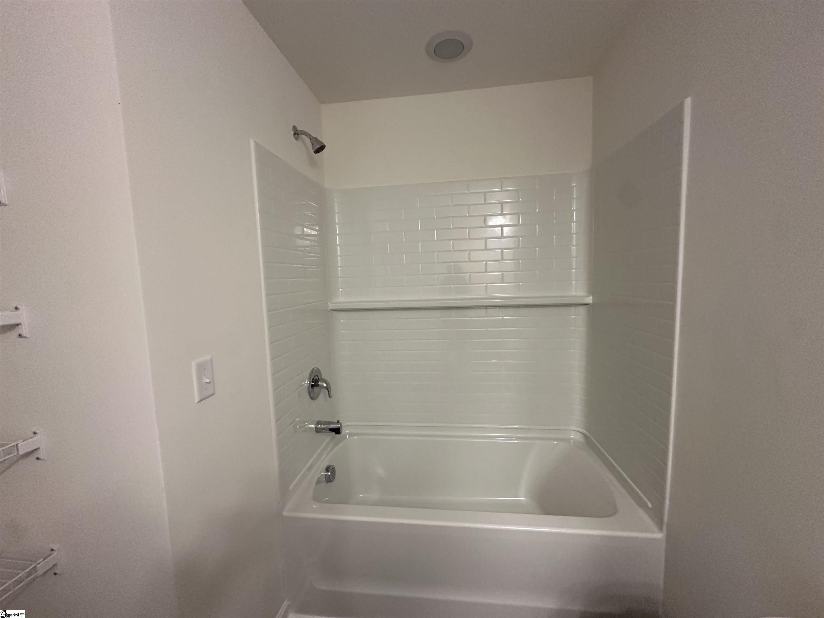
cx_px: 412
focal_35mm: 14
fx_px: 333
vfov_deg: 85.7
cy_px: 309
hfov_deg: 102.1
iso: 320
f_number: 2.2
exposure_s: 1/120
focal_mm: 2.22
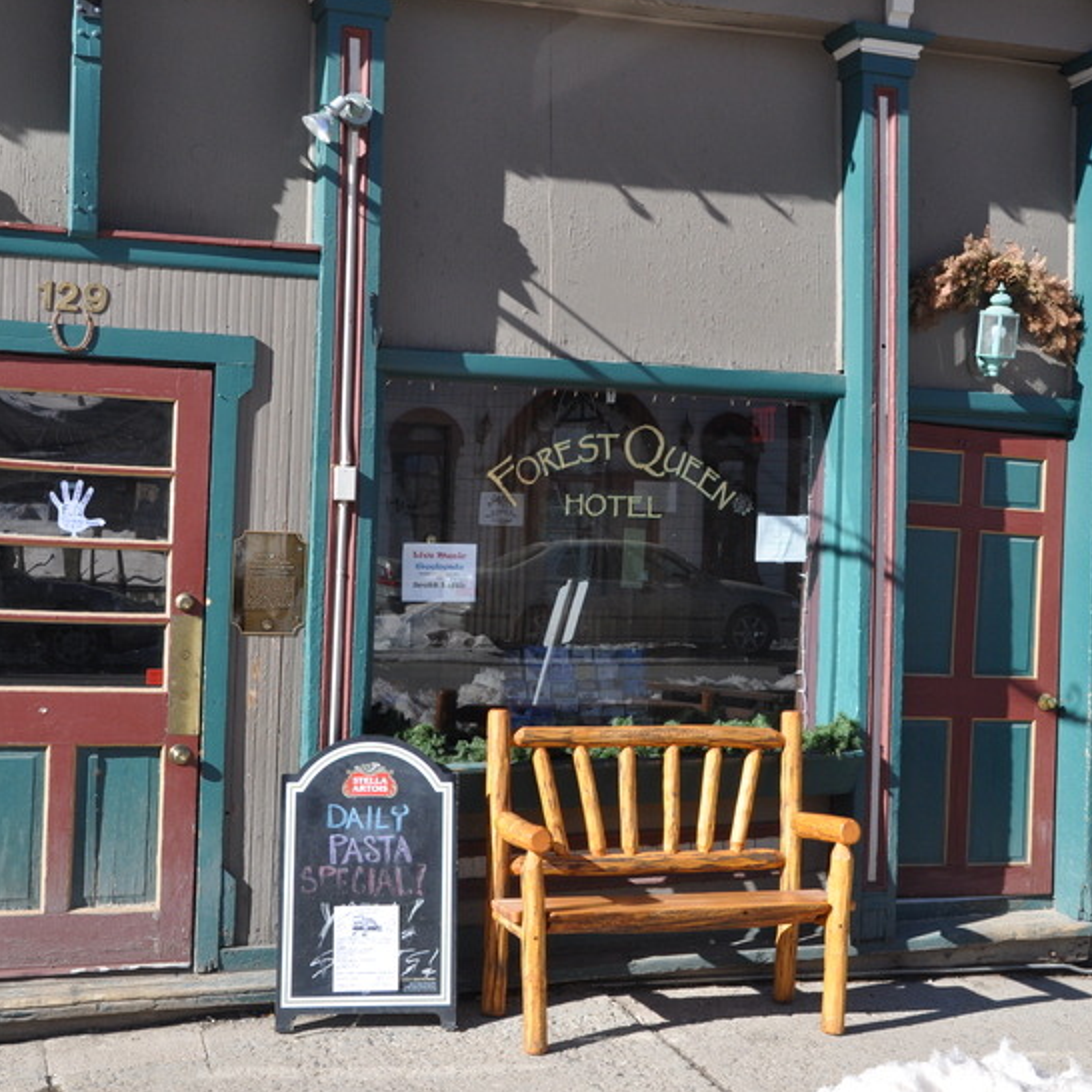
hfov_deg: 35.3
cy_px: 530
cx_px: 626
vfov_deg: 35.4
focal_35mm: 48
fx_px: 1713
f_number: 10
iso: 500
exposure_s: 1/400
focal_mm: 24
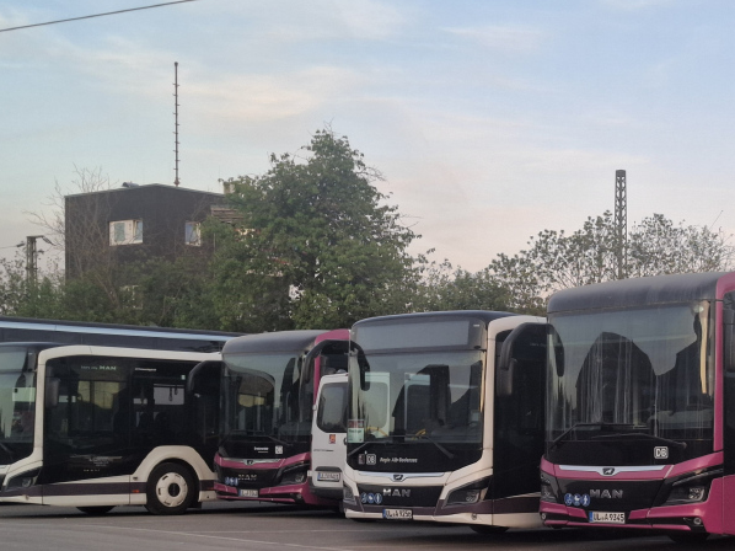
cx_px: 477
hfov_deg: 37.9
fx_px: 1061
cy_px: 396
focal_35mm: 50
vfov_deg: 28.8
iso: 50
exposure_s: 1/100
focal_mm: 5.54
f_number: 1.8
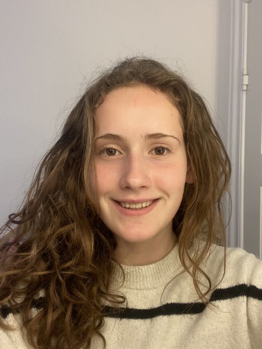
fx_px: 303
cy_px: 174
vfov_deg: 60.0
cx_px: 131
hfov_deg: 46.8
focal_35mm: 30
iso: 100
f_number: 2.2
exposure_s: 1/50
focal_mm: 2.71
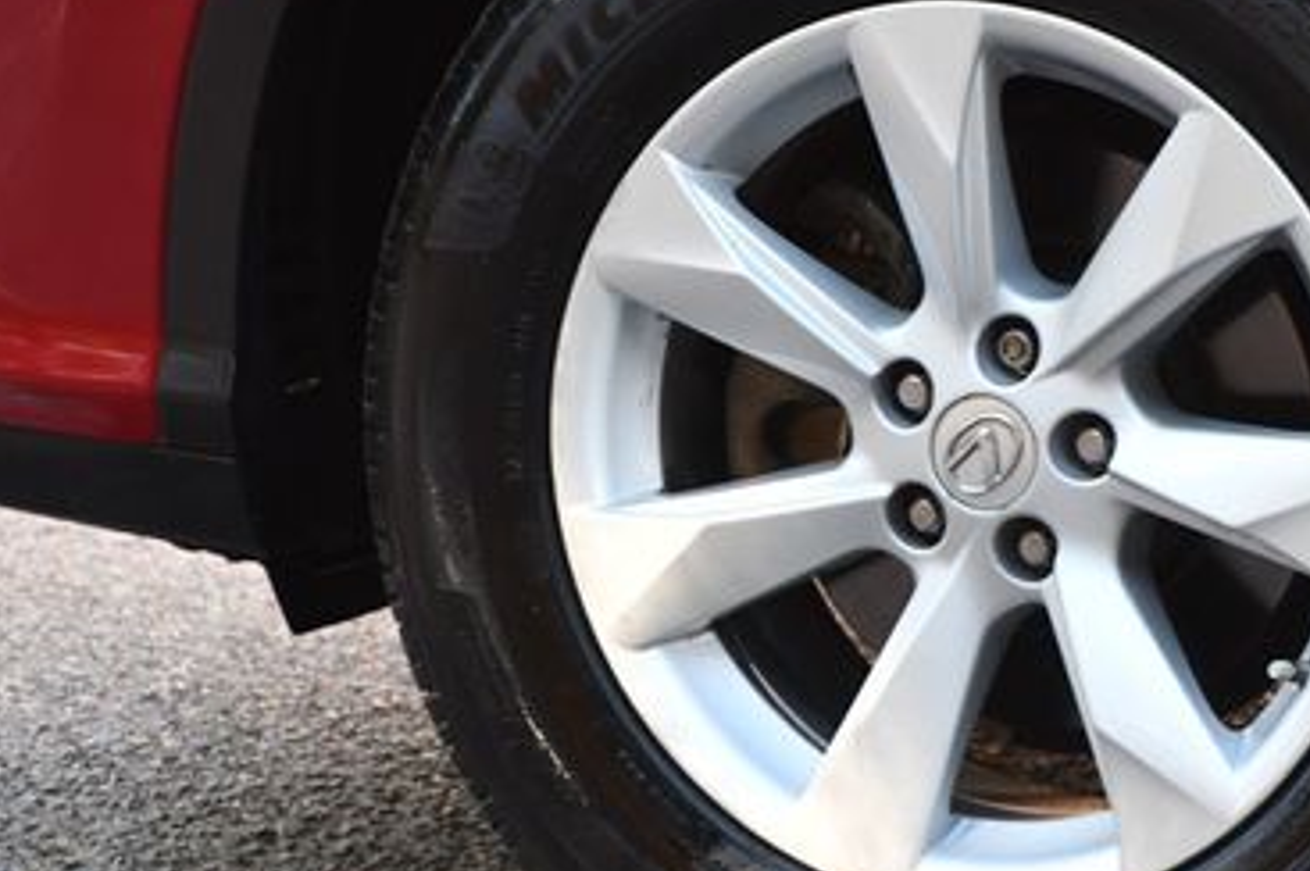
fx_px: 11597
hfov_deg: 6.5
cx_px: 1064
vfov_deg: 4.3
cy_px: 425
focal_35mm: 319
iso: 800
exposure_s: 1/200
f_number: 4.8
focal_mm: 122
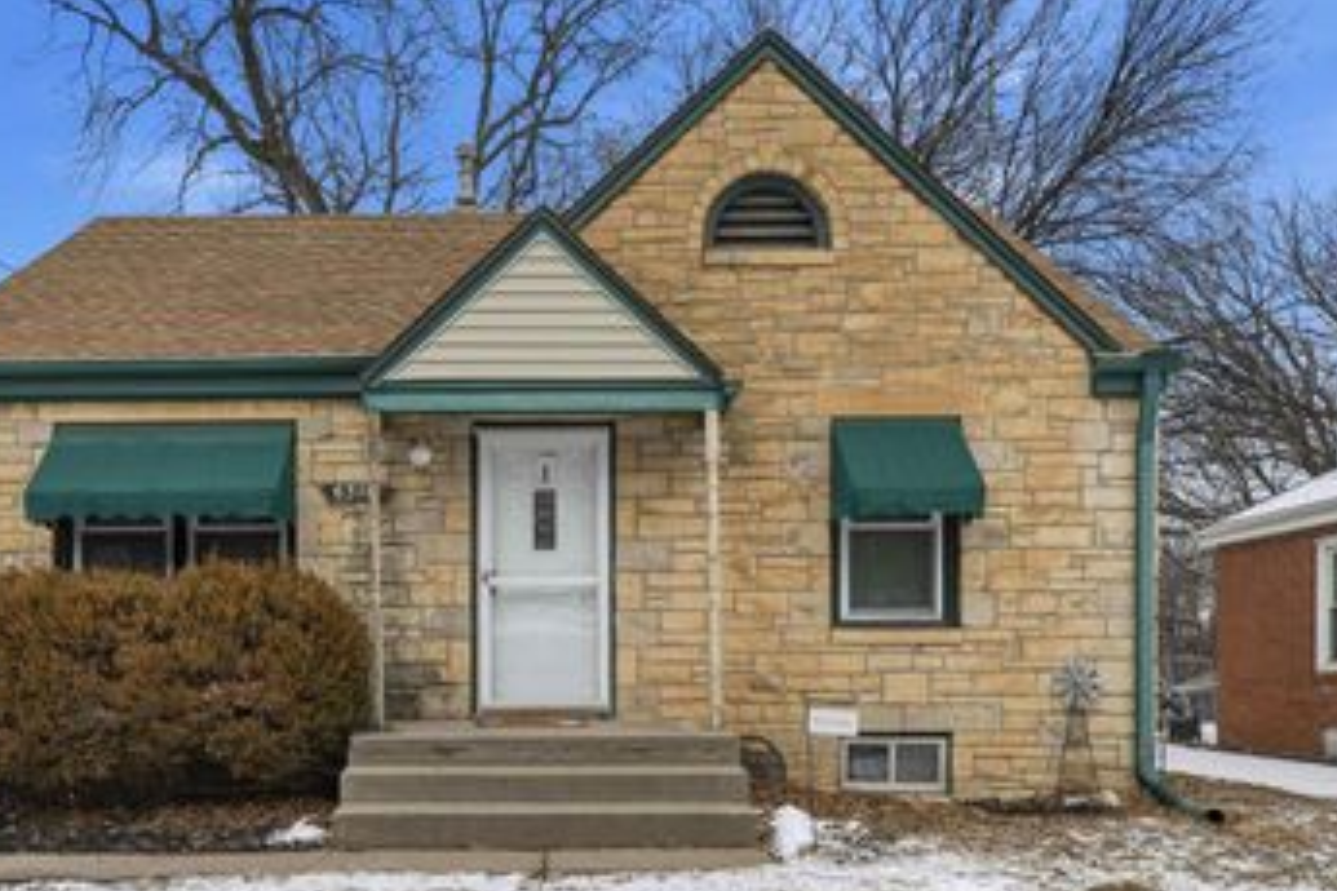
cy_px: 637
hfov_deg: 63.2
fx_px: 1077
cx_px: 546
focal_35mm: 29
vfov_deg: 43.9
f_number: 5
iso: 100
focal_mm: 20
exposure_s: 1/2500
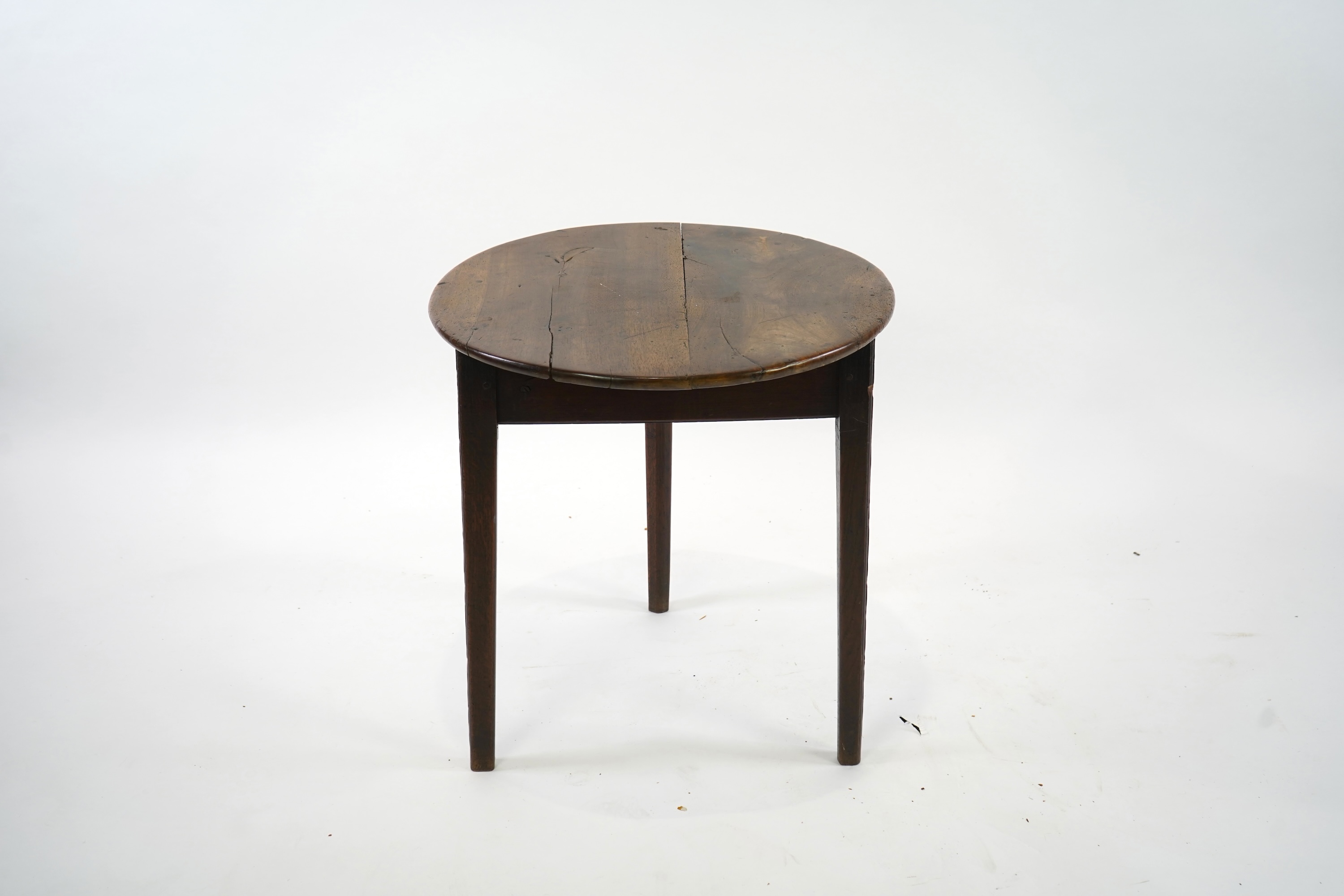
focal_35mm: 40
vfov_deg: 33.4
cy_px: 448
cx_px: 672
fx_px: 1493
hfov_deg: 48.5
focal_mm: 40
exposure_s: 1/100
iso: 400
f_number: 5
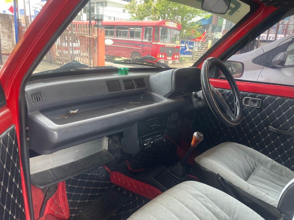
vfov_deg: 53.1
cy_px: 110
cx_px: 147
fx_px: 221
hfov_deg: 67.3
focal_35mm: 26
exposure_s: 1/121
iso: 32
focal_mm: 4.2
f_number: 1.6
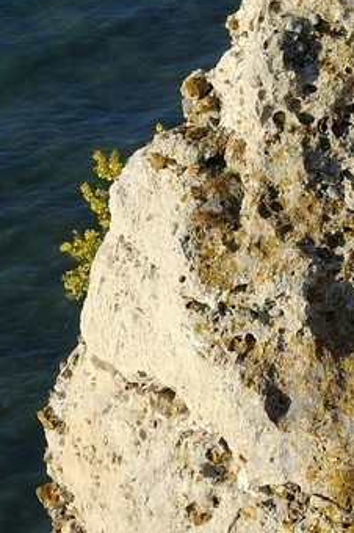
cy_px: -144
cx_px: 796
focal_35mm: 160
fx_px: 2365
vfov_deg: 12.5
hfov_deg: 8.0
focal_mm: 34
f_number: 10
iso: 400
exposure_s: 1/320
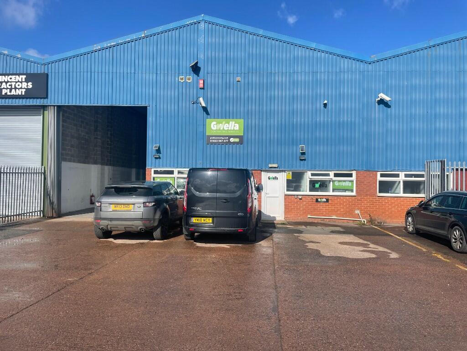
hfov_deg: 67.3
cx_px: 234
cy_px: 176
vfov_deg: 53.1
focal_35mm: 26
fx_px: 351
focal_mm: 4.2
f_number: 1.6
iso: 32
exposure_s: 1/4000
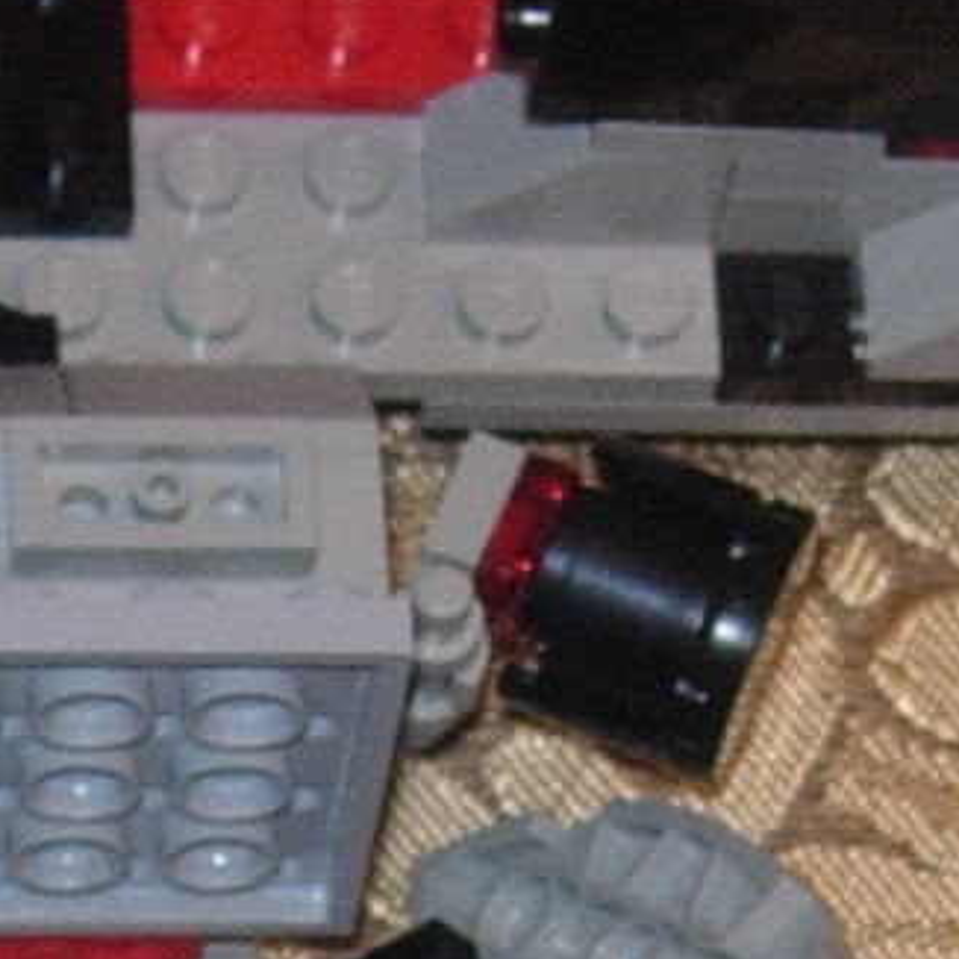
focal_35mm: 288
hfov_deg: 6.1
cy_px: 1100
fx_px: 9027
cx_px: 750
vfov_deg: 6.1
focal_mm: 8.5
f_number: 2.9
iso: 79
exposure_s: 1/64
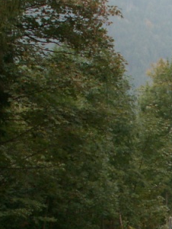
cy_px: 224
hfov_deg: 12.0
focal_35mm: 119
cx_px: 241
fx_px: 788
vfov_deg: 16.2
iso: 50
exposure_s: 1/160
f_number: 2.8
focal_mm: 5.86
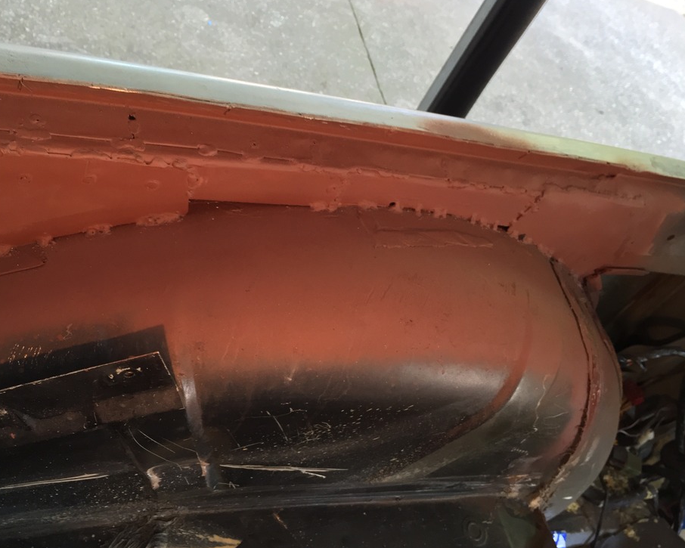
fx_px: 649
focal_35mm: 32
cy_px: 269
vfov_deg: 45.8
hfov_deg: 55.5
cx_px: 303
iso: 100
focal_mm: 4.15
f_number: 2.2
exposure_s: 1/30
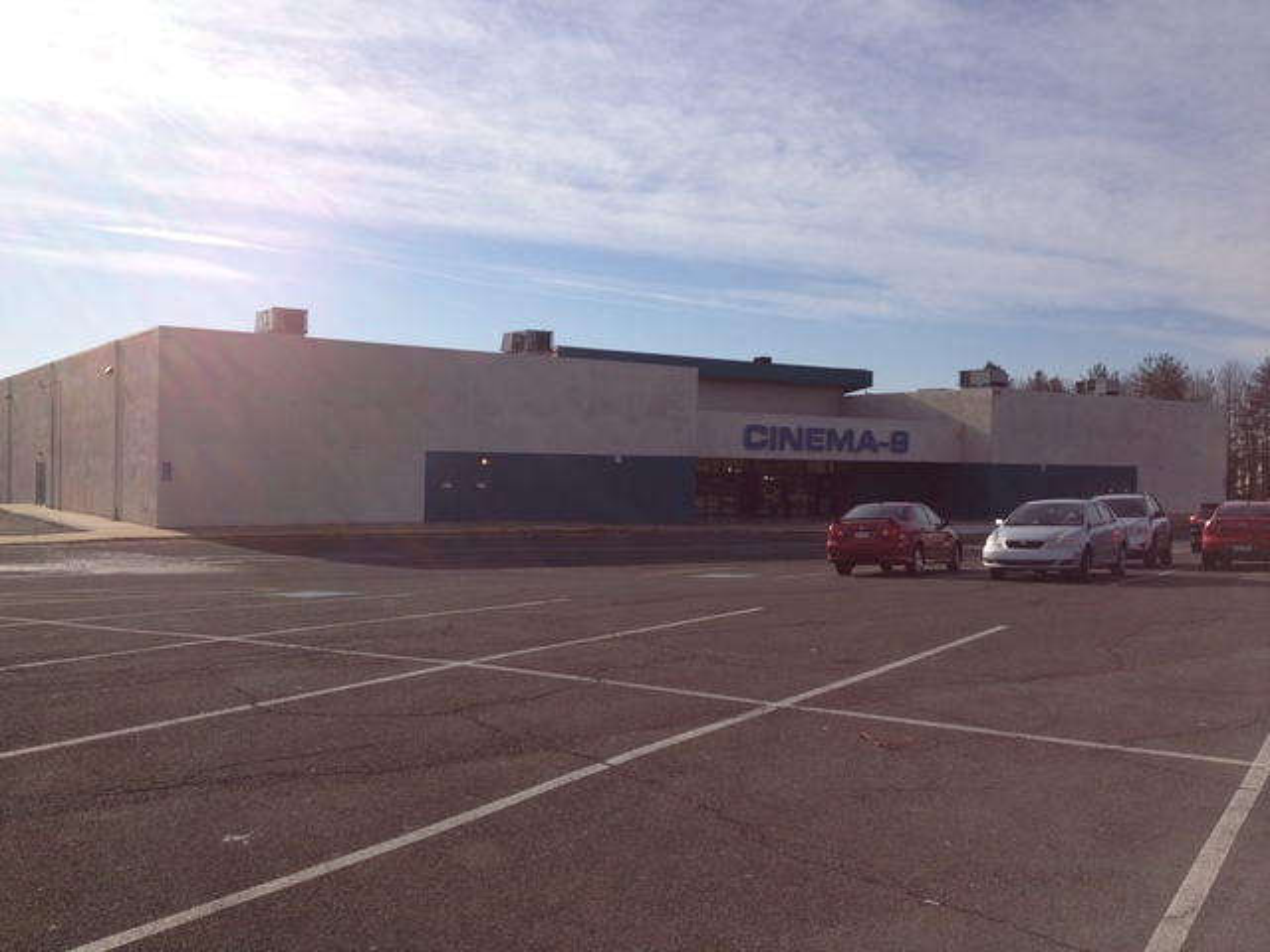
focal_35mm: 35
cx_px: 635
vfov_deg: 40.7
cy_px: 476
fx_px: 1284
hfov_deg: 52.6
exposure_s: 1/3067
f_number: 2.4
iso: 50
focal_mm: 4.28
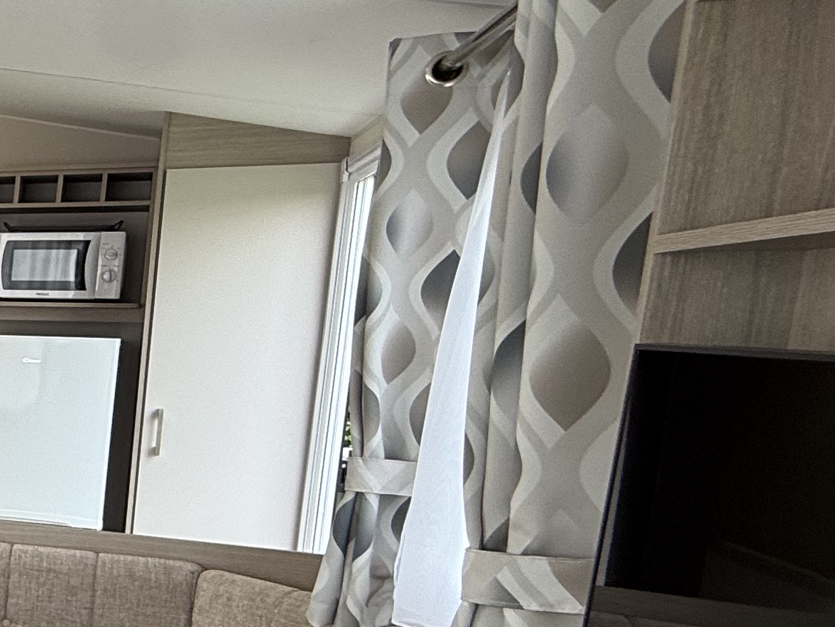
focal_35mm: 48
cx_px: -454
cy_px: 487
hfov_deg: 26.7
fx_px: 1158
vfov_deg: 29.7
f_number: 2.2
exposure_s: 1/100
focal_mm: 2.22
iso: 50
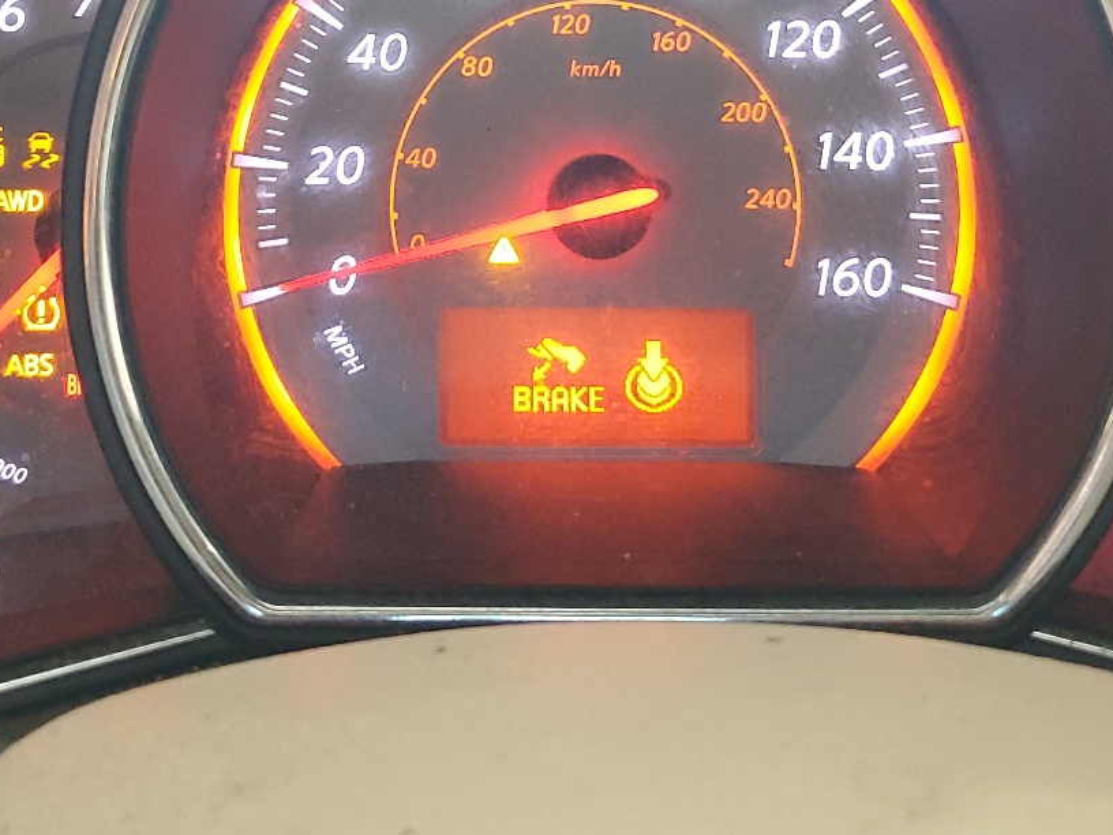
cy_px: 98
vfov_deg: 27.6
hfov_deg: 37.5
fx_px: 1640
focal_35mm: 51
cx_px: 507
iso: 253
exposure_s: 1/60.2
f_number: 1.5
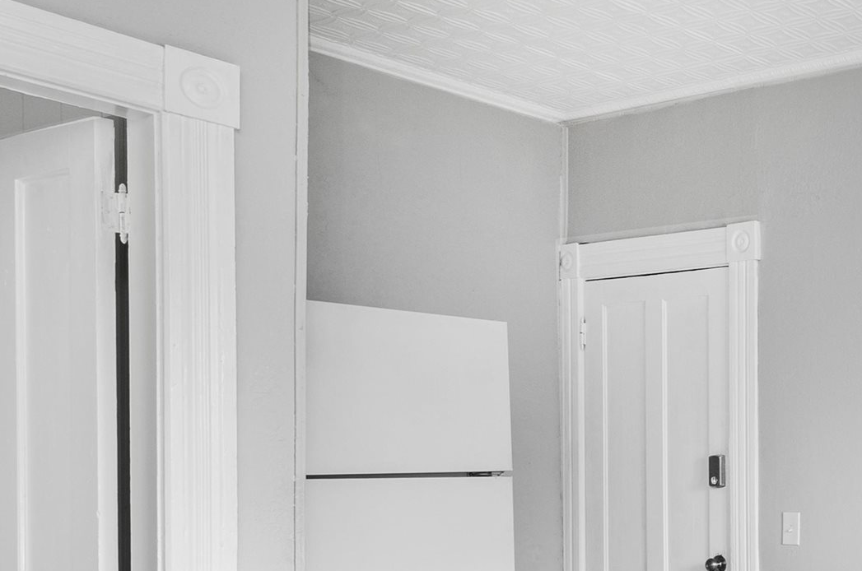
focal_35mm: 44
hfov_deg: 34.2
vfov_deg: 29.5
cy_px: 485
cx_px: 1074
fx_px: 1052
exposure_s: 1/10
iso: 320
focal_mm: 10
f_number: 10
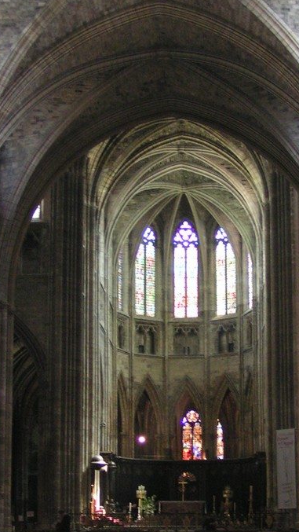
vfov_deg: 31.2
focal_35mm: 67
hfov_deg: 18.0
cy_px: 353
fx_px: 944
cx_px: 192
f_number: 2.8
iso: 200
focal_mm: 6
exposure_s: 1/25
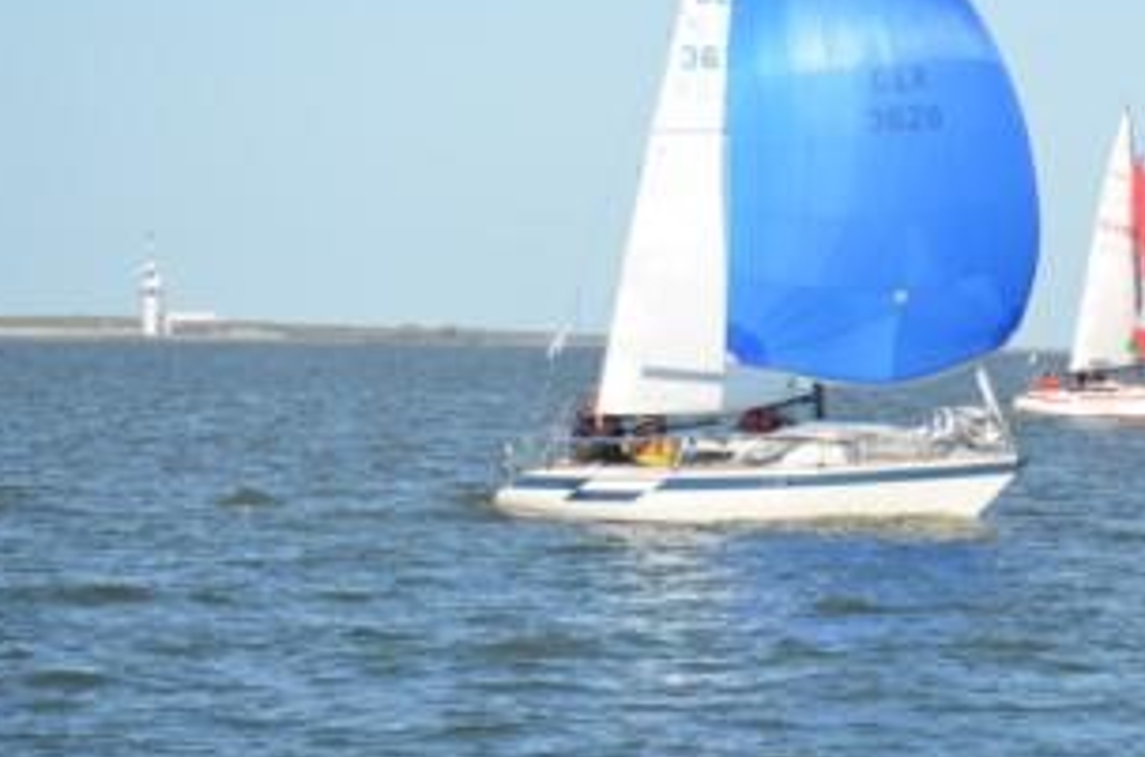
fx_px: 8211
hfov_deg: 8.0
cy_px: 217
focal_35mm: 259
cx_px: 915
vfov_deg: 5.3
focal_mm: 105
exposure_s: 1/320
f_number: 9
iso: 100
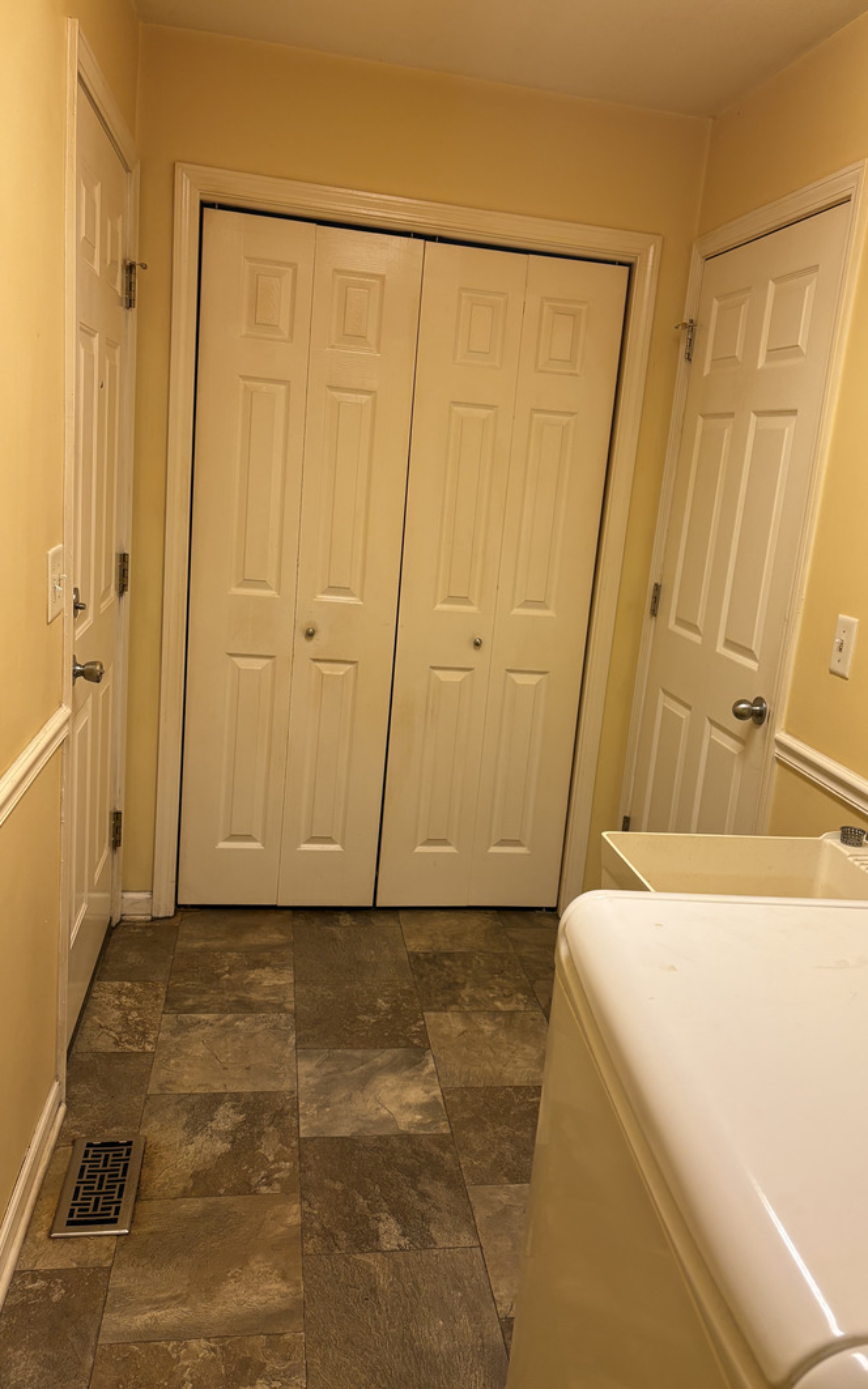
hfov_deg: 44.5
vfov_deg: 66.5
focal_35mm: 28
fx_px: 1060
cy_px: 687
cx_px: 480
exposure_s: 1/120
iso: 125
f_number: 1.6
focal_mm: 5.96
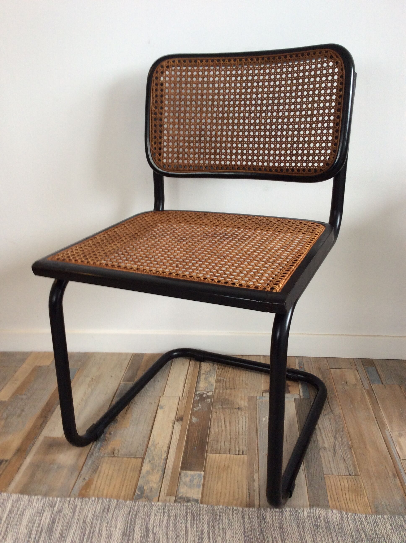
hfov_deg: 44.1
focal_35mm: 32
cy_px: 272
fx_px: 502
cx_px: 203
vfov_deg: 56.9
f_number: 2.4
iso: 64
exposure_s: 1/25
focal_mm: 3.3
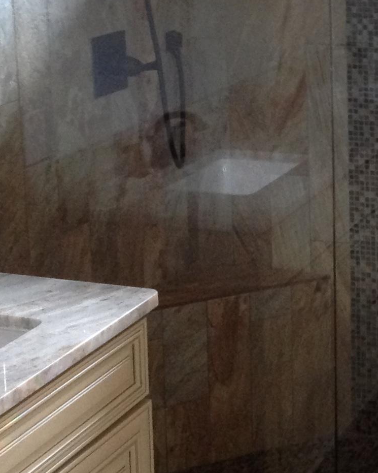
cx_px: 477
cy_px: 73
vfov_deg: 19.9
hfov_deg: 15.5
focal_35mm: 95
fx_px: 1328
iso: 250
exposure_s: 1/15
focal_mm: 4.28
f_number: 2.4
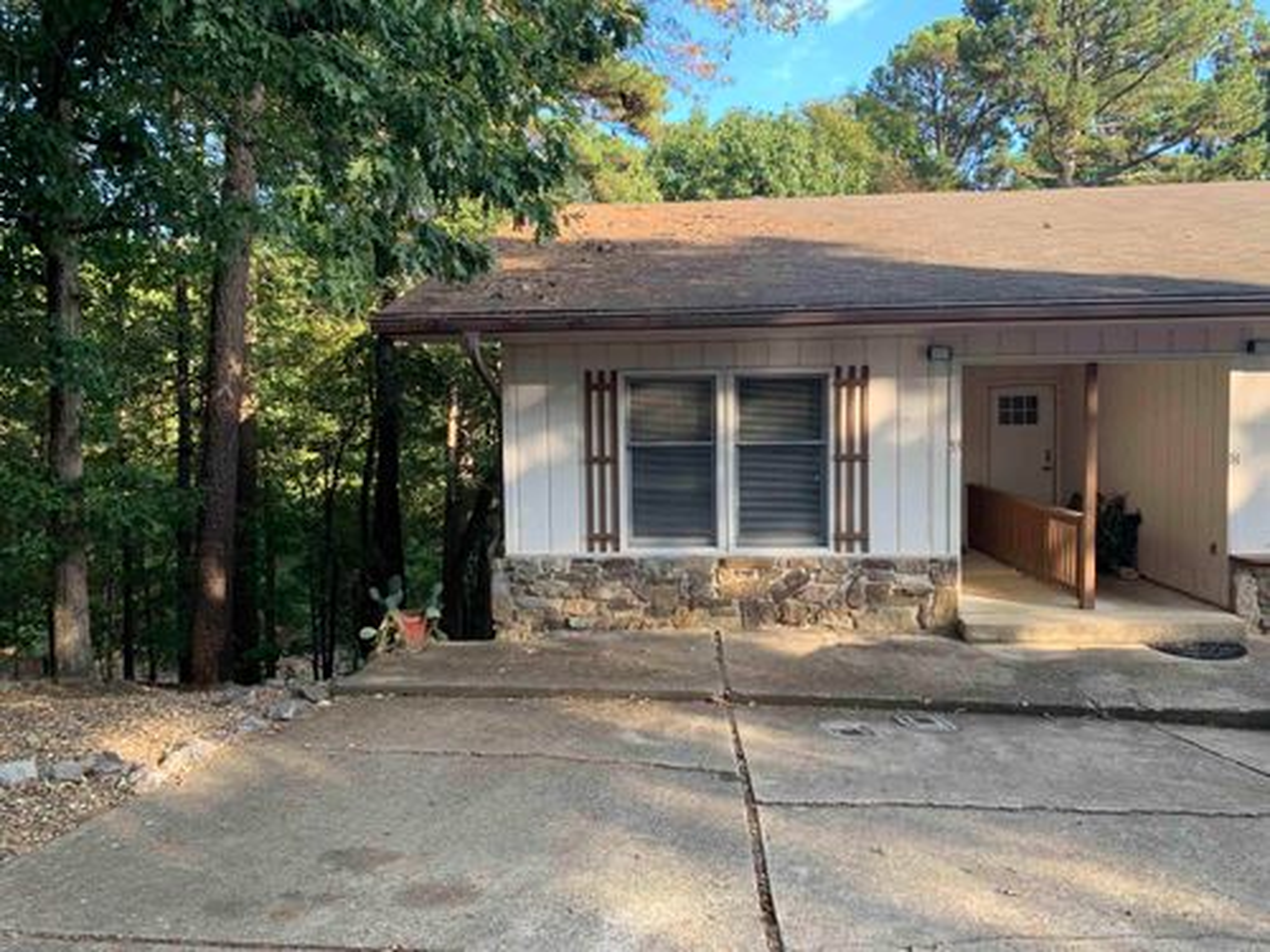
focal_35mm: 26
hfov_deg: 67.3
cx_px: 635
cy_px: 476
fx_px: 954
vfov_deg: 53.1
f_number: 1.8
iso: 25
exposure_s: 1/122
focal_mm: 4.25
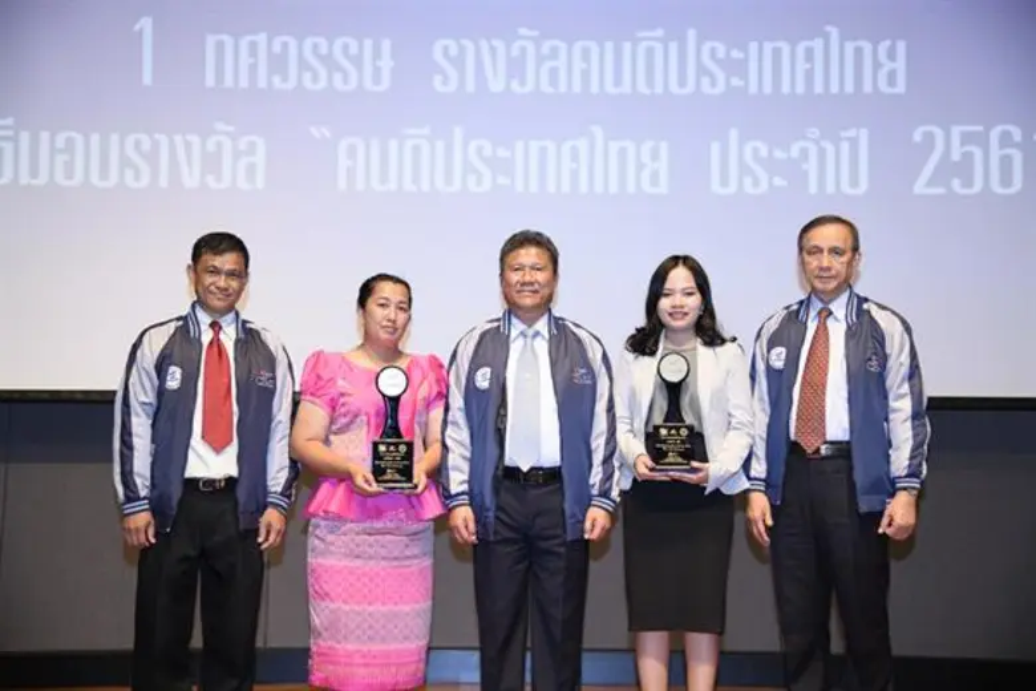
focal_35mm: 52
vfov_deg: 26.0
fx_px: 1496
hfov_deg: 38.2
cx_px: 518
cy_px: 346
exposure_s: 1/200
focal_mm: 52
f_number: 4
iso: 3200
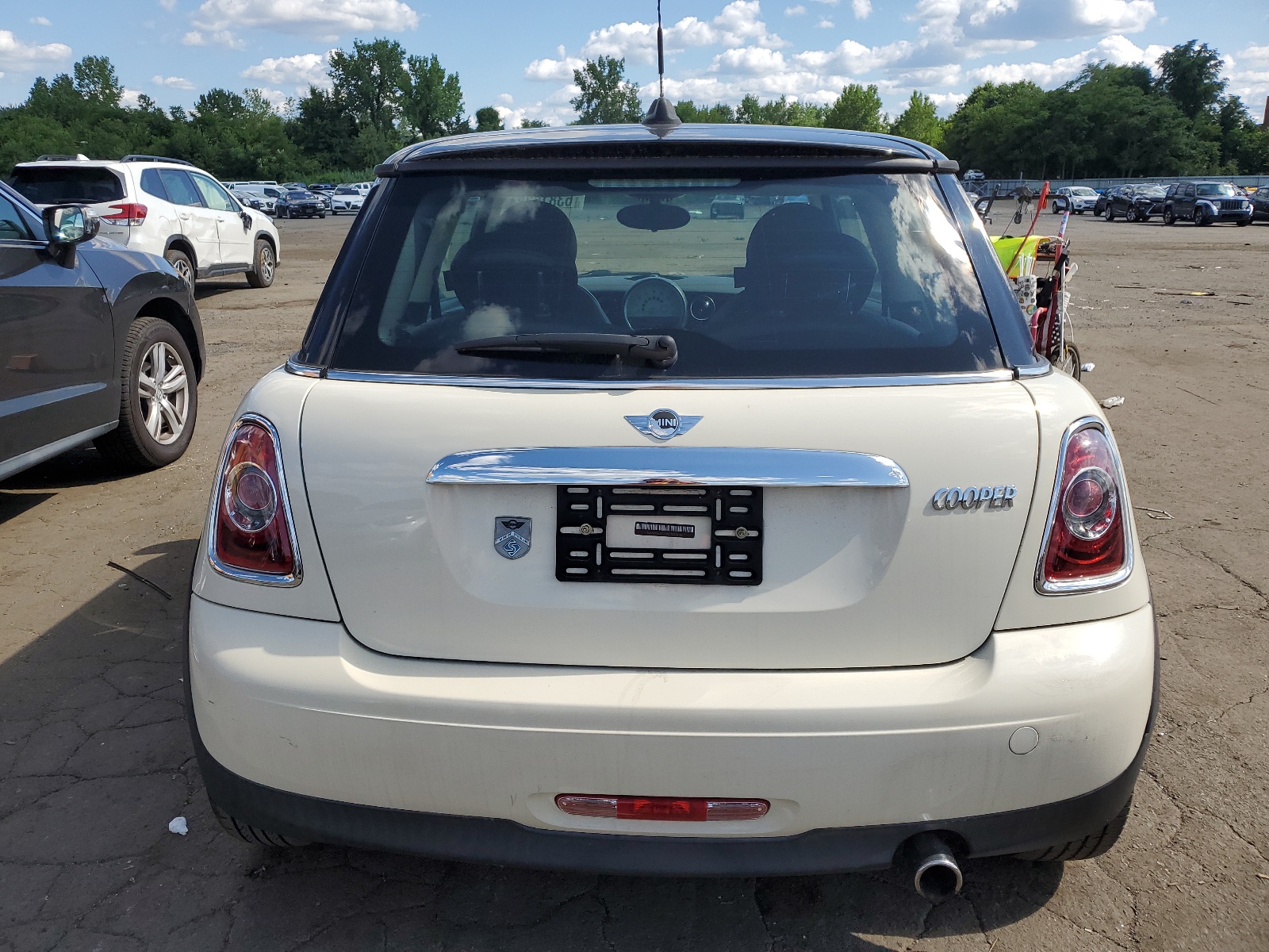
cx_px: 634
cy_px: 476
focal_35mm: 26
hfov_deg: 67.3
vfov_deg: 53.1
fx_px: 953
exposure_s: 1/3333
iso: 50
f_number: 1.5
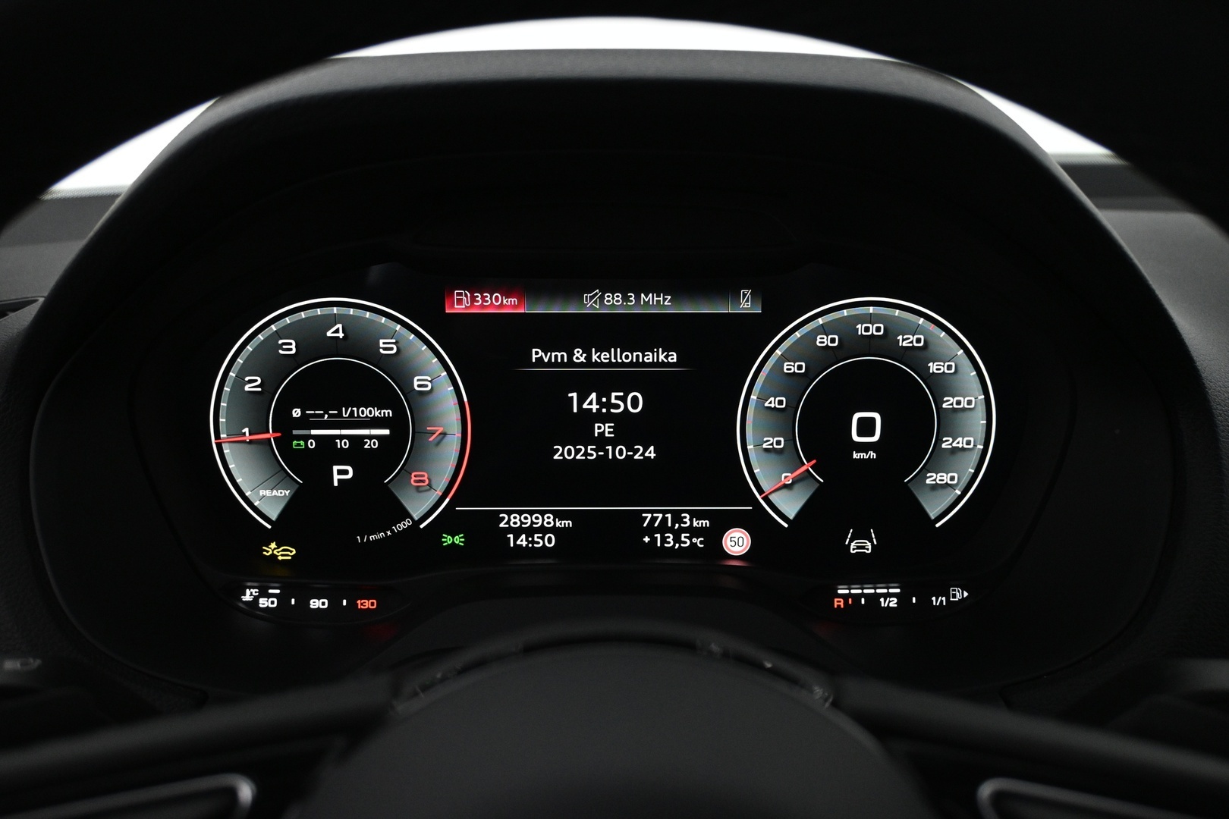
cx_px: 614
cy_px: 410
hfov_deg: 58.3
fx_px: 1101
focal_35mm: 32
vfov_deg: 40.8
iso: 1600
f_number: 4
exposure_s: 1/50
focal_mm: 21.5
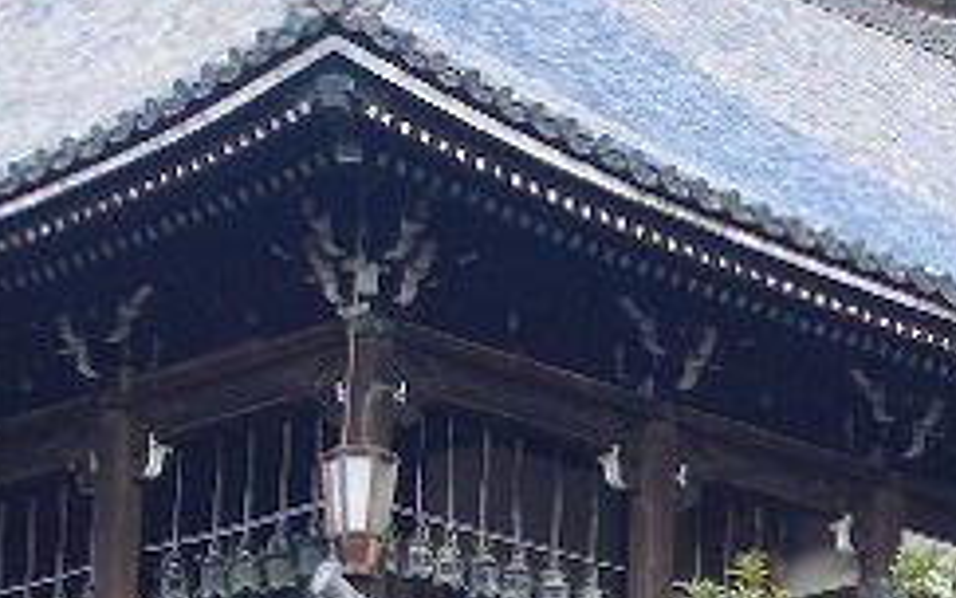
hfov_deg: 9.9
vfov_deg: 6.2
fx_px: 5473
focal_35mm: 210
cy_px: 777
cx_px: 932
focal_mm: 12.2
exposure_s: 1/80
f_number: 3.9
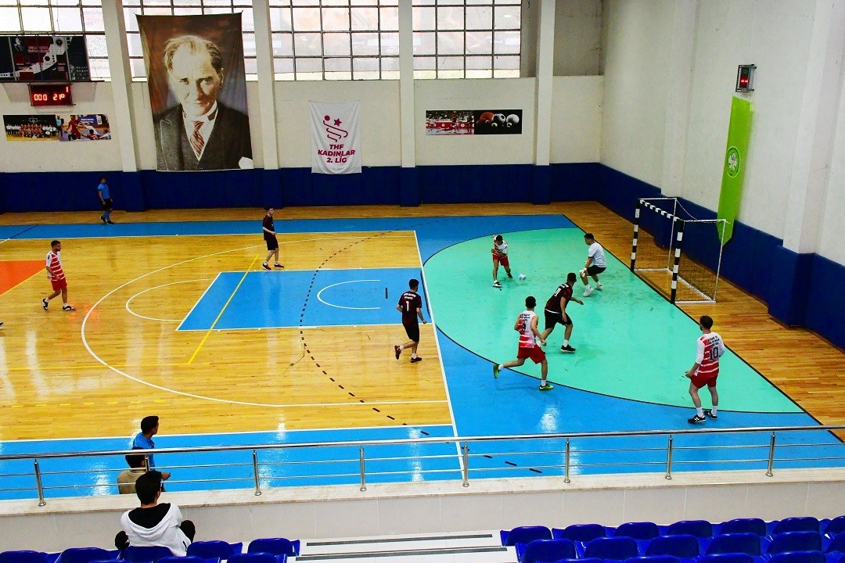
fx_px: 634
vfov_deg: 47.9
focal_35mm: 27
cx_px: 422
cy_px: 282
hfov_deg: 67.4
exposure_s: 1/200
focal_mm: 18
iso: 3600
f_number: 8
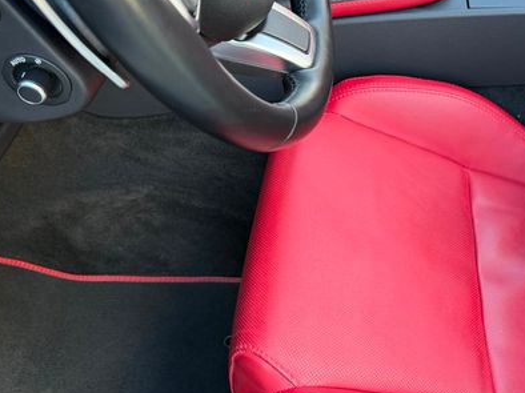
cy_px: 240
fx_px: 591
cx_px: 353
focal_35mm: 39
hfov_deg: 47.1
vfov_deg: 36.6
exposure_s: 1/99
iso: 200
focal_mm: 6.76
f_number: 1.78
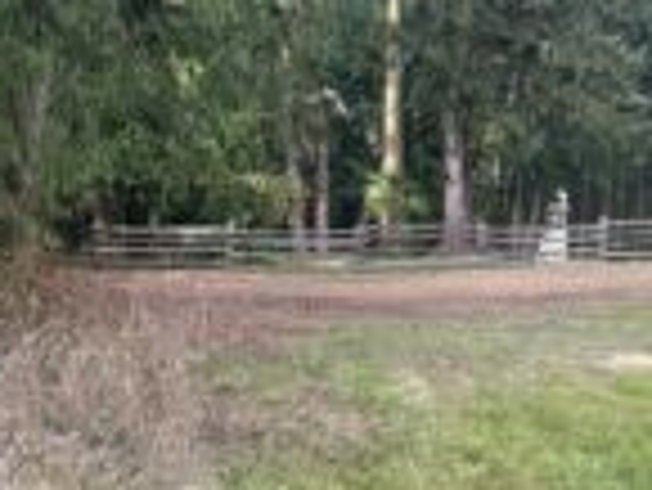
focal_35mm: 66
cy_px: 459
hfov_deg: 29.3
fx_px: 1244
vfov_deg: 21.7
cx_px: 364
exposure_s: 1/312
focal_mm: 6.86
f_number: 1.78
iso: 80
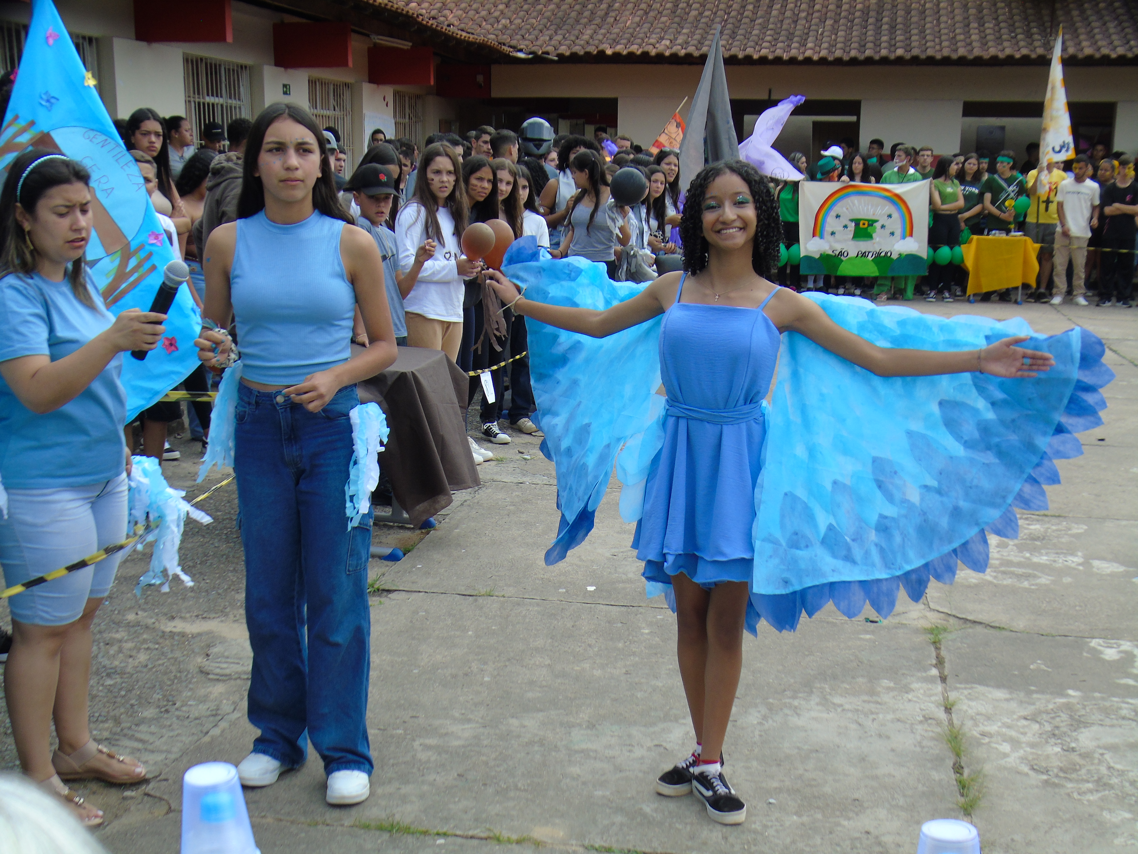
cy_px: 427
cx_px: 569
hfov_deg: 41.2
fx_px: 1512
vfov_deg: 31.5
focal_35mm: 46
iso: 80
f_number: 4.1
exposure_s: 1/400
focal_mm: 8.2
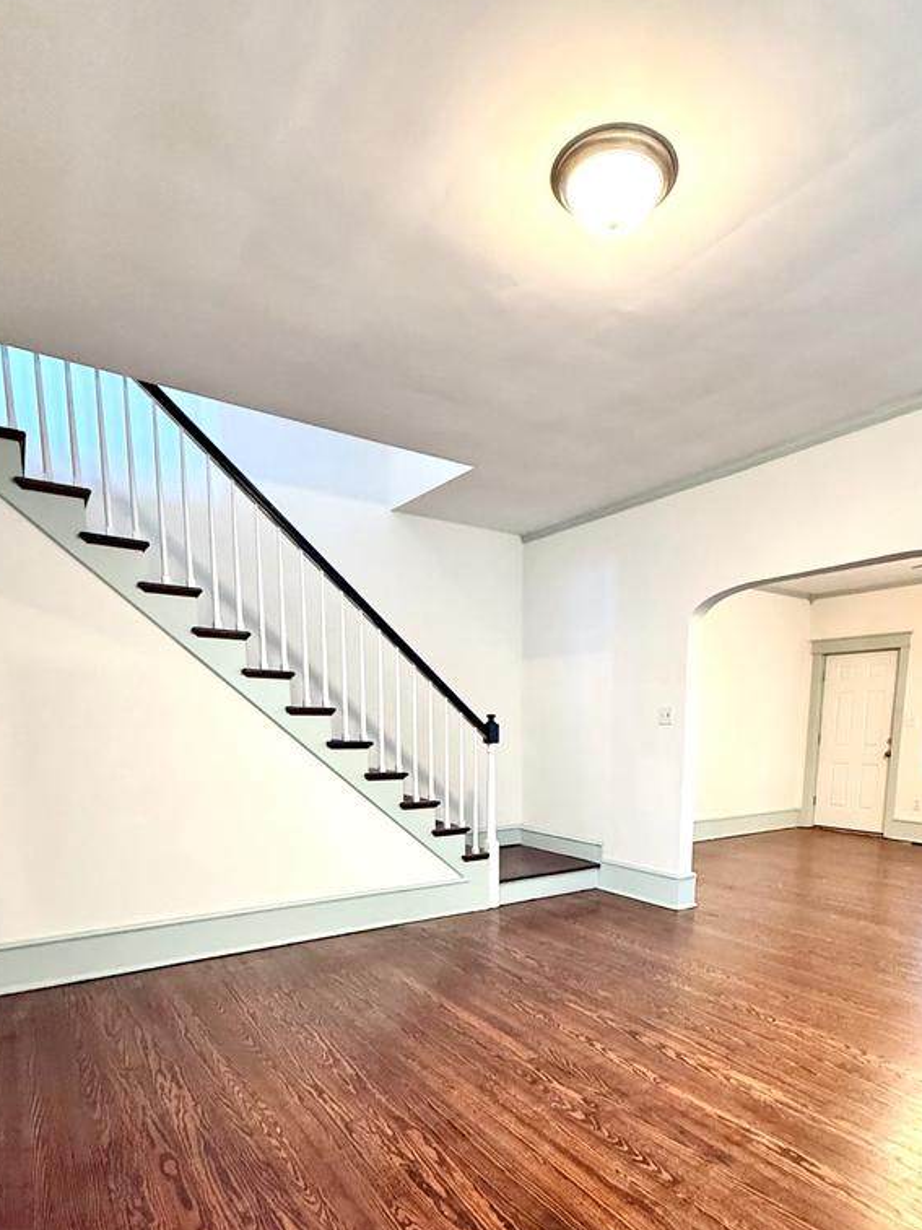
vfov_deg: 78.2
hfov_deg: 65.6
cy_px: 853
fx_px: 710
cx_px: 532
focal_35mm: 20
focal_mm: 2.22
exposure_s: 1/60
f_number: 2.2
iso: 640
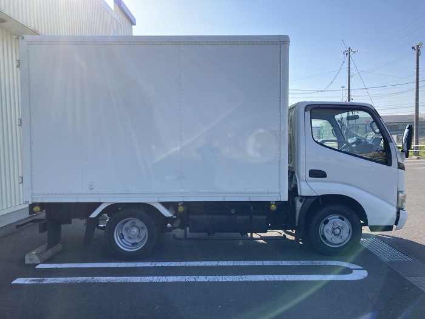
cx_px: 212
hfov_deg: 63.4
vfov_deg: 49.7
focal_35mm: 28
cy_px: 160
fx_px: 344
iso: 20
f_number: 1.8
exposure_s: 1/1230
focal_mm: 3.99
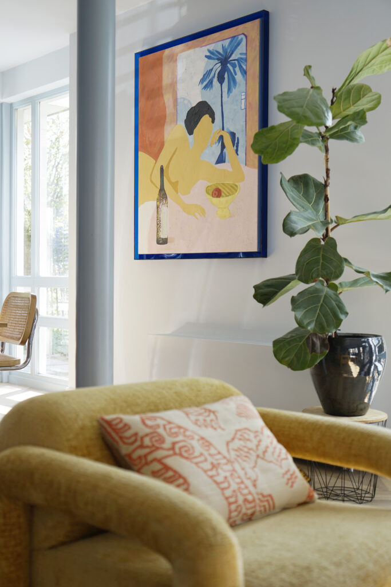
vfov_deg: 43.6
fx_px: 733
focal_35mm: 45
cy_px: 294
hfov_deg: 29.9
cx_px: 196
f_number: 4.5
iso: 100
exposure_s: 1/60
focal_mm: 45
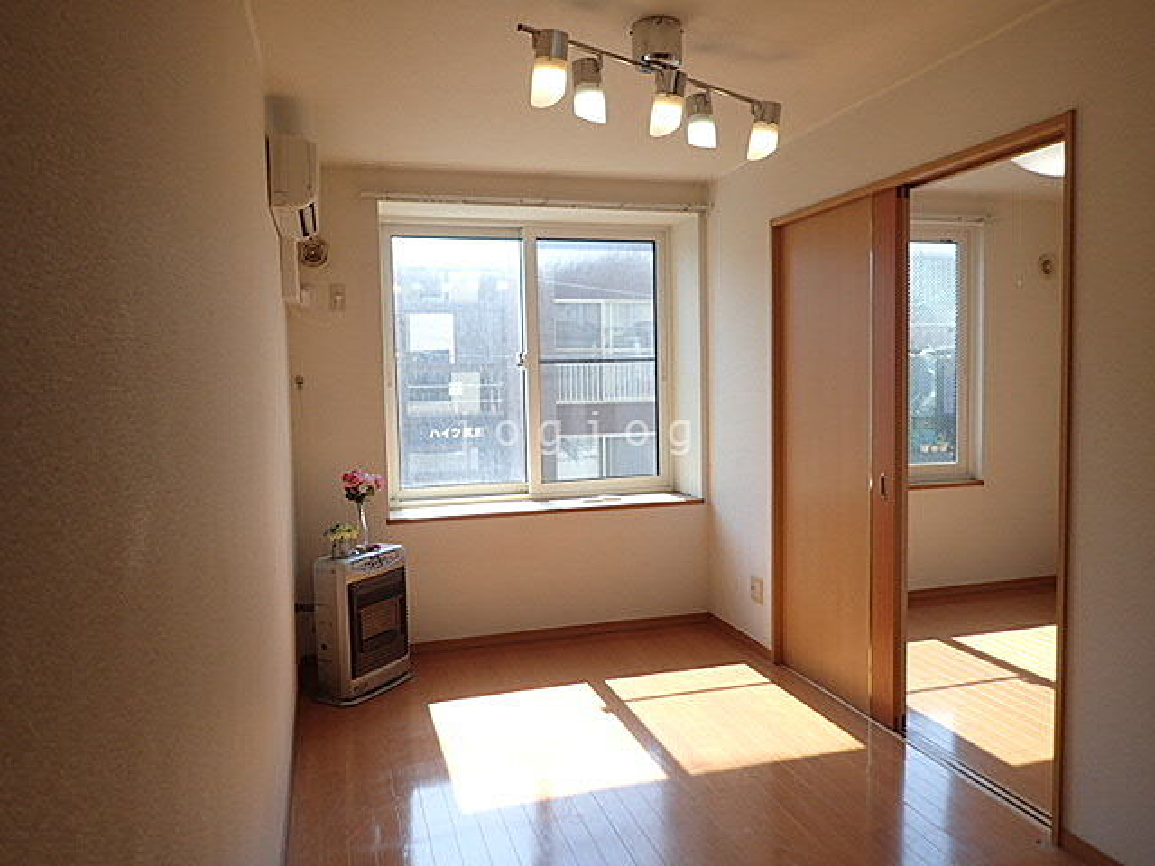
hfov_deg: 69.4
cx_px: 578
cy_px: 433
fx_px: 834
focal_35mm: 25
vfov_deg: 54.9
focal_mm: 4.5
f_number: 2
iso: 100
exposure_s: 1/400
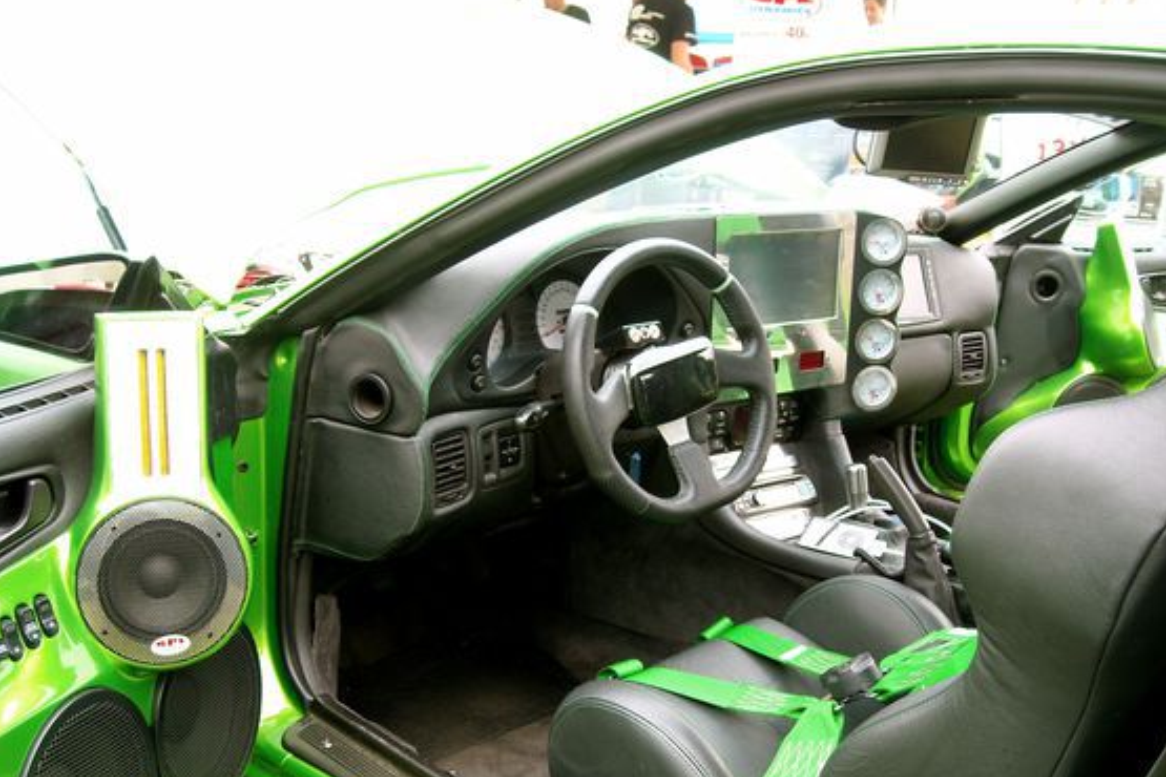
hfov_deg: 46.4
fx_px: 1360
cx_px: 599
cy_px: 491
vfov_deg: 31.7
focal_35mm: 42
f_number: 2.8
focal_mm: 5.7
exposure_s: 1/47
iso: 64
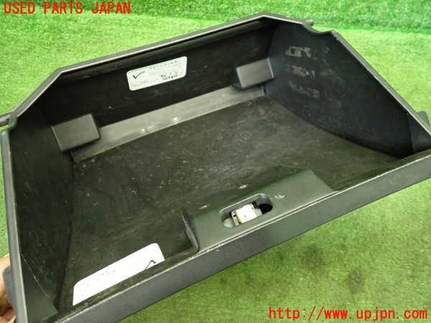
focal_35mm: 25
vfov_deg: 54.9
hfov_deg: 69.4
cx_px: 216
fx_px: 311
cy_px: 162
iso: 500
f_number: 2
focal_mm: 4.5
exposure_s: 1/30
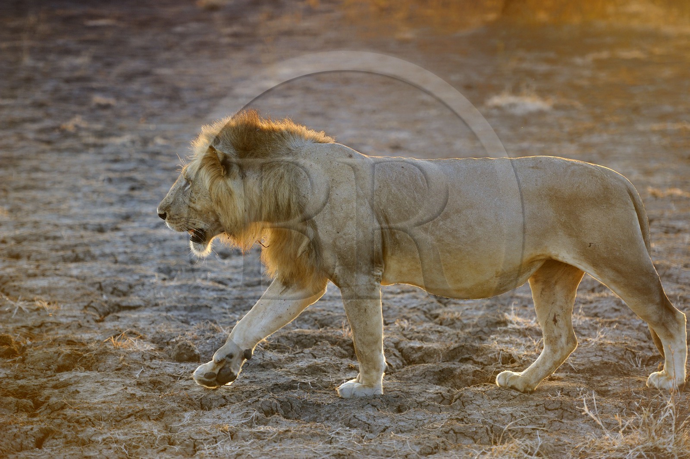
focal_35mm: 155
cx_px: 345
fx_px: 2968
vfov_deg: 8.8
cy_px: 230
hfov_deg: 13.3
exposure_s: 1/800
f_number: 2.8
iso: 640
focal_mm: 155
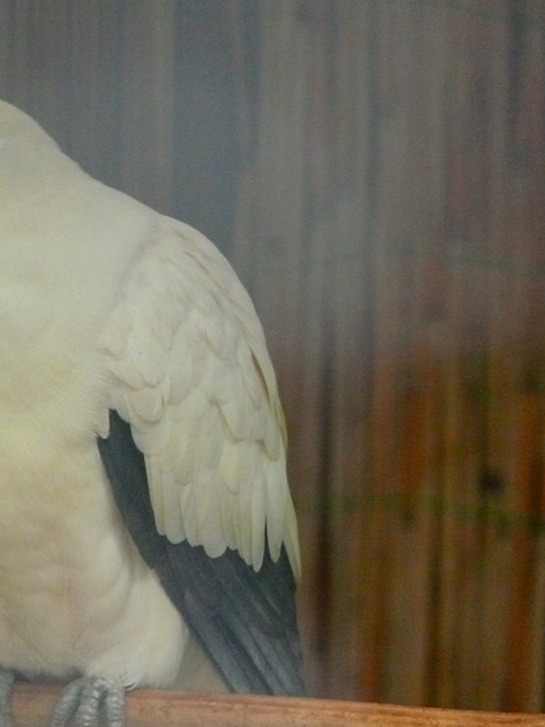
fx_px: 8652
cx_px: 124
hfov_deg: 3.6
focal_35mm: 412
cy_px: 365
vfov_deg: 4.8
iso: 800
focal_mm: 64.5
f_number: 3.6
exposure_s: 1/60
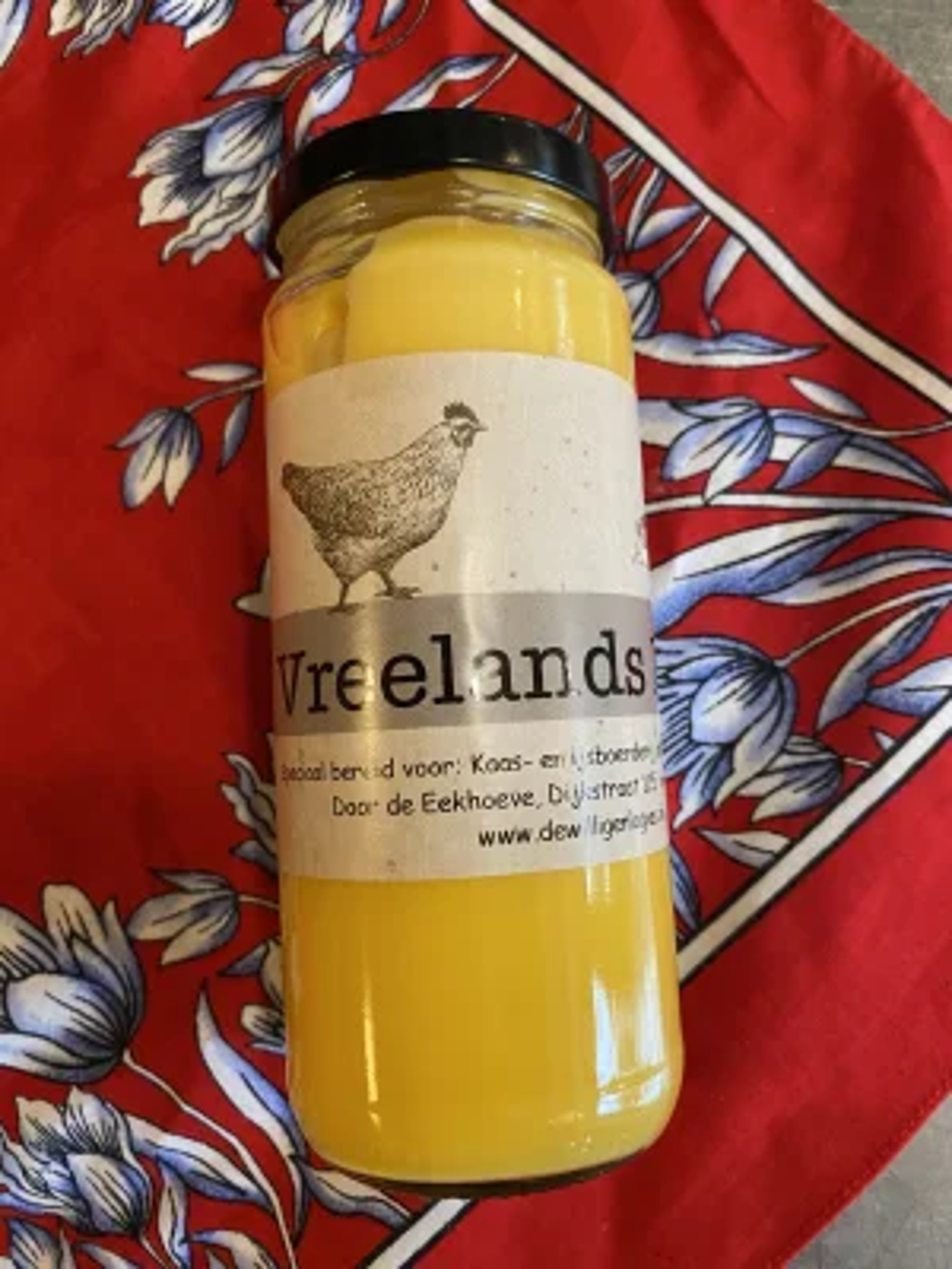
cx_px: 476
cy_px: 634
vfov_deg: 67.3
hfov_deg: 53.1
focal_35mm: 26
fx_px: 953
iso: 250
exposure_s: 1/50
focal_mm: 4.25
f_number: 1.8
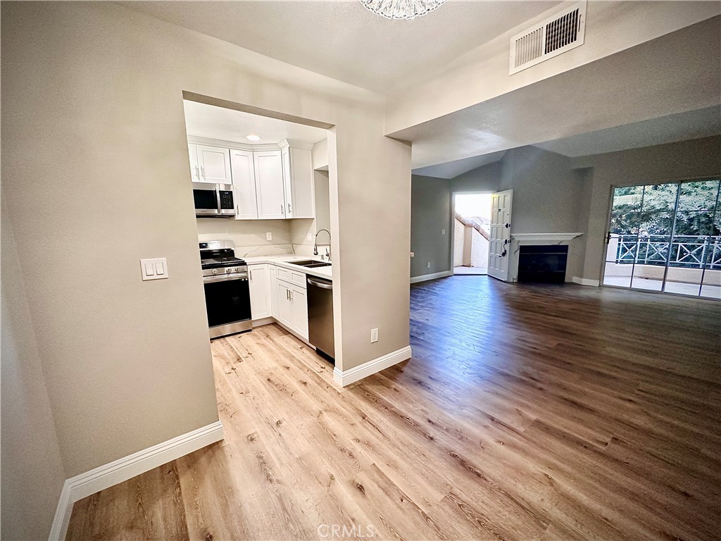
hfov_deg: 102.1
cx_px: 360
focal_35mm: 14
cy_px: 270
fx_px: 292
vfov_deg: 85.7
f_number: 2.2
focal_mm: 2.22
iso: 250
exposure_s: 1/120
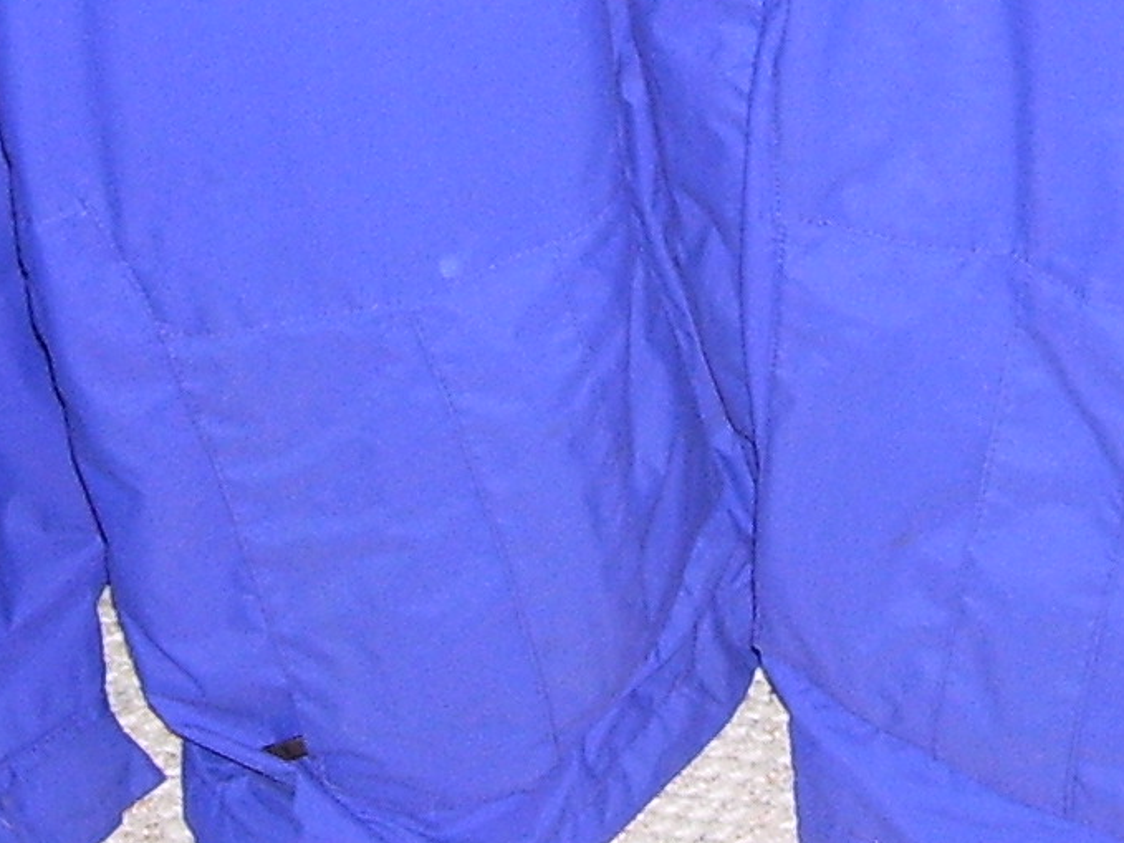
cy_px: -214
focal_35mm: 129
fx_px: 4188
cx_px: 841
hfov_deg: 15.2
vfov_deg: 11.2
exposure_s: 1/60
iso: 125
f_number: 2.7
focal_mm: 5.6
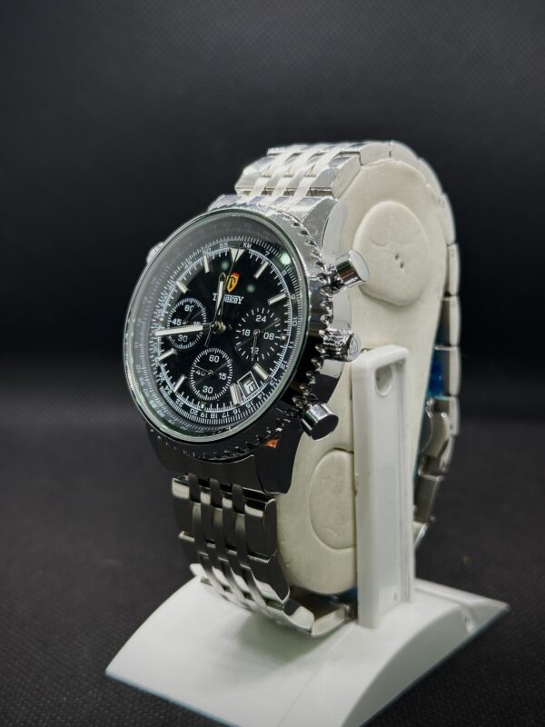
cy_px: 364
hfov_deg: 30.3
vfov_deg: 39.7
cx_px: 272
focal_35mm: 48
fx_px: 1008
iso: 80
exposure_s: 1/100
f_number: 1.78
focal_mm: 6.86
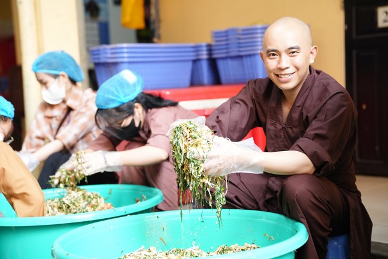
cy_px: 130
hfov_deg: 27.7
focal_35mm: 73
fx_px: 787
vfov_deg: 18.7
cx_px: 194
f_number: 2.8
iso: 3200
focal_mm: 73
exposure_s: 1/320
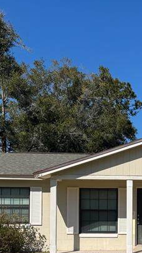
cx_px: 169
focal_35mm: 66
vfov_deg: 30.8
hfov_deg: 17.4
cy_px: 216
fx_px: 442
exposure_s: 1/7937
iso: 80
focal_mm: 6.76
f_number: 1.78
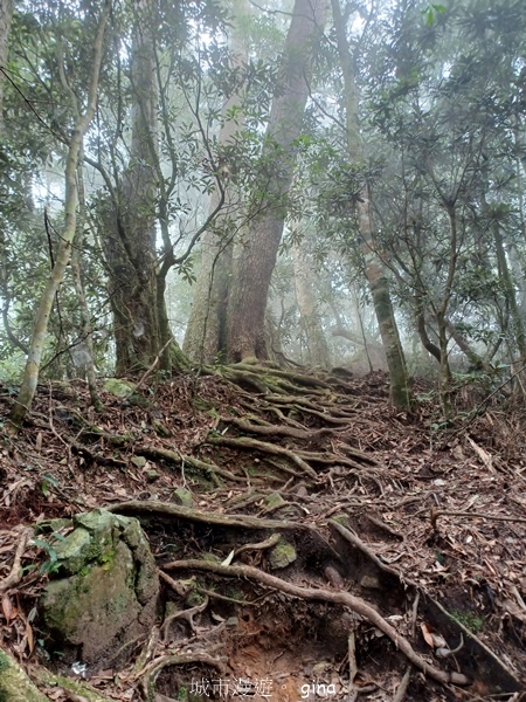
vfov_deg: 69.4
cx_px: 263
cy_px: 351
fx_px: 507
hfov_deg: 54.9
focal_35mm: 25
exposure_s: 1/39
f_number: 1.8
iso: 250
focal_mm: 4.6
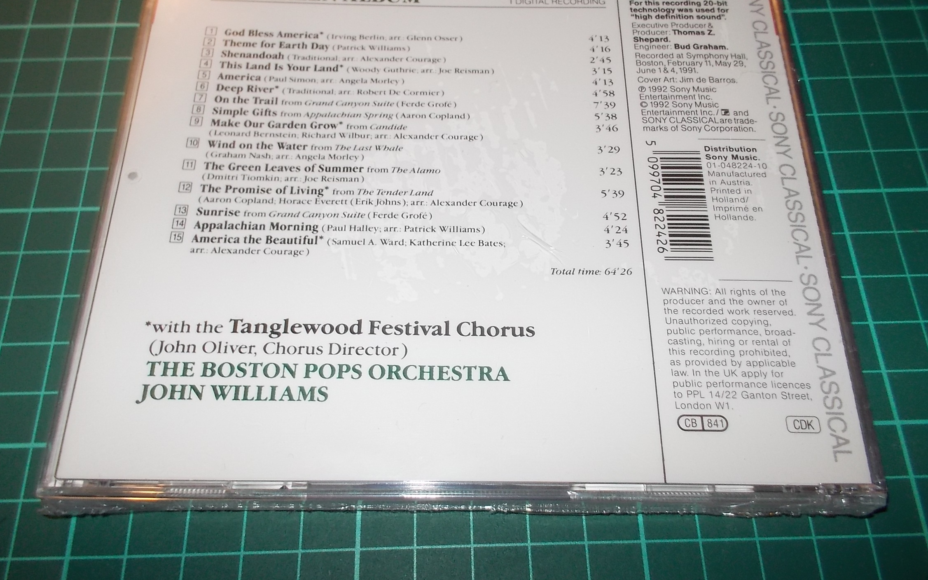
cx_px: 461
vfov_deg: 40.5
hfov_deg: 61.2
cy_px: 251
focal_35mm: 31
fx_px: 784
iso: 200
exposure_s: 1/30
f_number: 3.3
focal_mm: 4.1
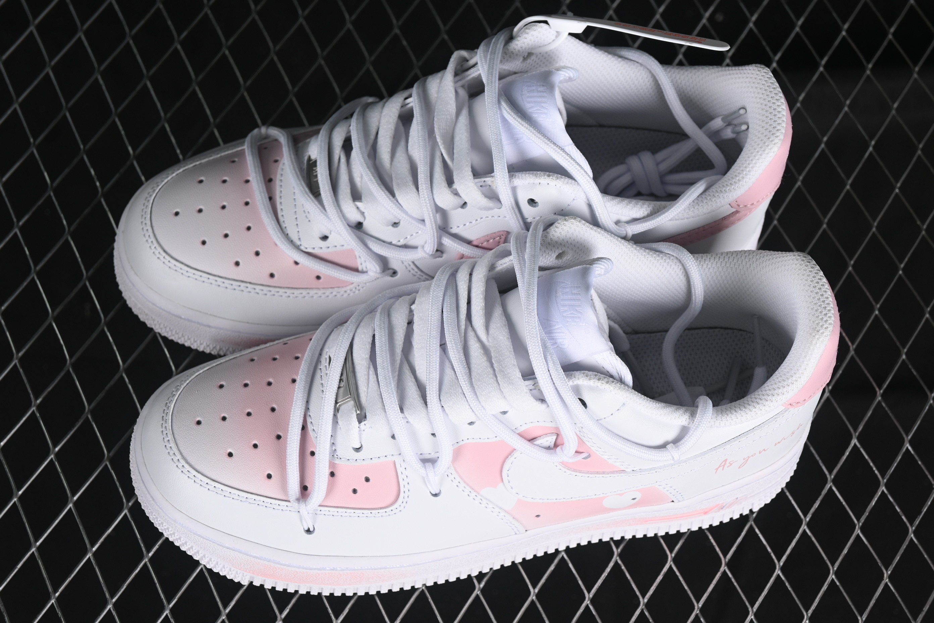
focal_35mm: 75
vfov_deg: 18.2
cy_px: 312
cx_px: 467
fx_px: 1946
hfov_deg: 27.0
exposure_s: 1/100
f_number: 7.1
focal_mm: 50
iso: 160
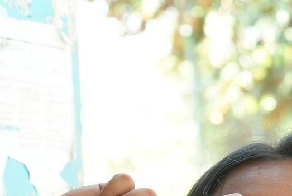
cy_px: 433
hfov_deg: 8.3
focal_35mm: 243
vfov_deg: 5.5
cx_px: 454
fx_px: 1973
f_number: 4.5
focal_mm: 53
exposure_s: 1/30
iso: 500
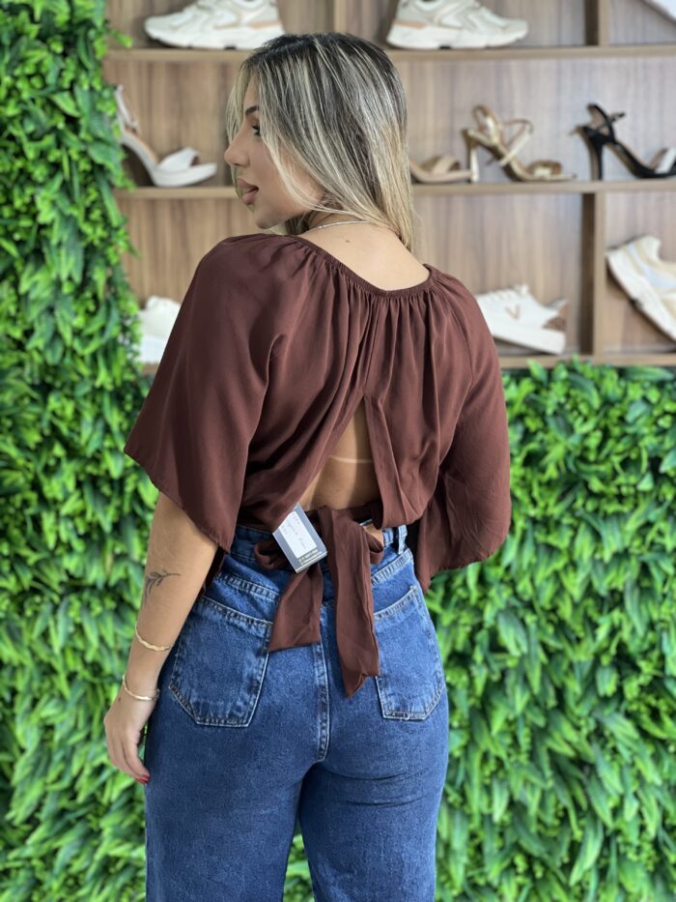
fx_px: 2004
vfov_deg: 25.3
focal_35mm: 77
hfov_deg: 19.1
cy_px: 451
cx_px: 338
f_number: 2.8
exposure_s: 1/40
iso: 125
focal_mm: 9
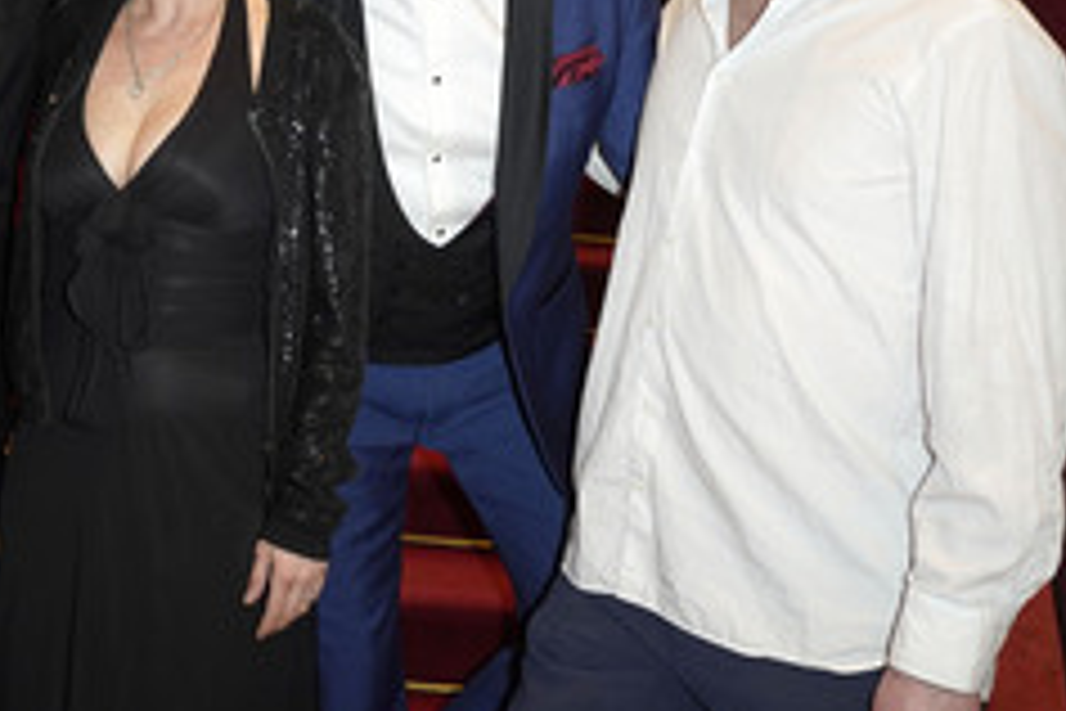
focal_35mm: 59
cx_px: 290
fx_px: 1747
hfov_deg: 33.4
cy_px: 86
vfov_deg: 22.5
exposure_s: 1/100
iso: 1600
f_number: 5
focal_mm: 31
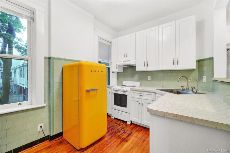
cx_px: 115
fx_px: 96
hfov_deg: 100.4
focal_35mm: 15
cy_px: 76
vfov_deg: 77.3
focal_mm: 10
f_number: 8
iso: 320
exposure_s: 1/15
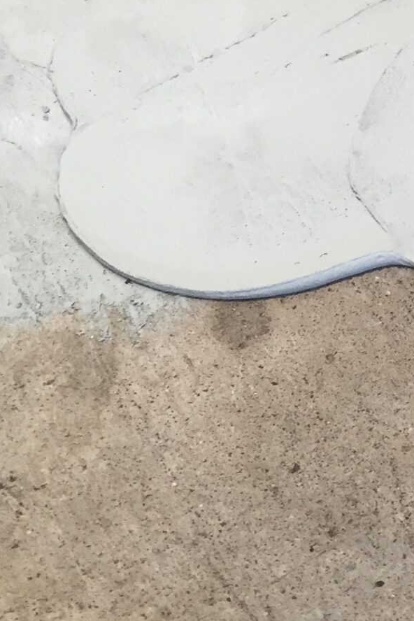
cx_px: 645
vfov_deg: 22.9
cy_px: 83
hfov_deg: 14.5
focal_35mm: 87
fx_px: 1501
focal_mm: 4.15
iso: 64
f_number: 2.2
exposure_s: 1/30
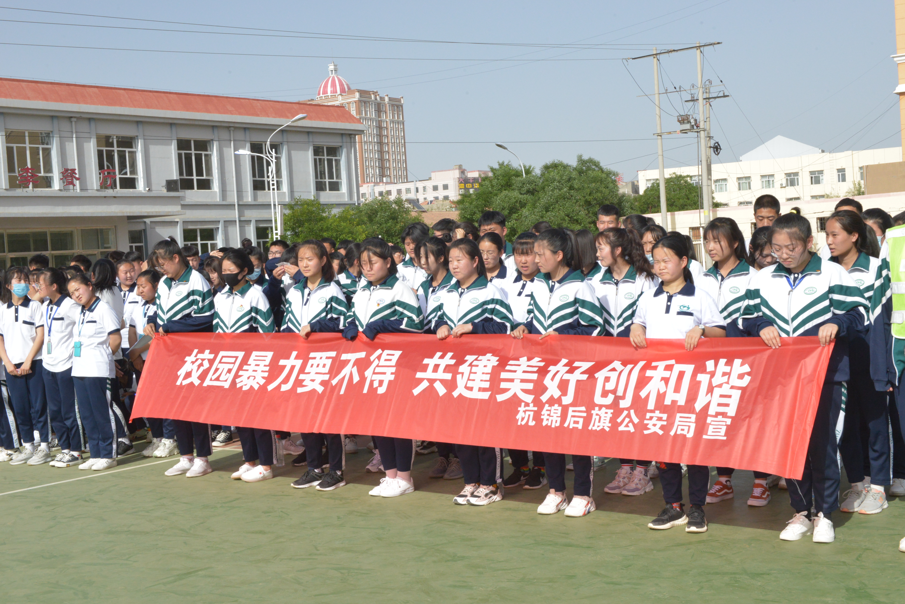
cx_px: 452
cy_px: 302
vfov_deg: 28.1
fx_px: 1207
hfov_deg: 41.1
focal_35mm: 48
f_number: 18
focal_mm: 48
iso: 3200
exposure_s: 1/1250
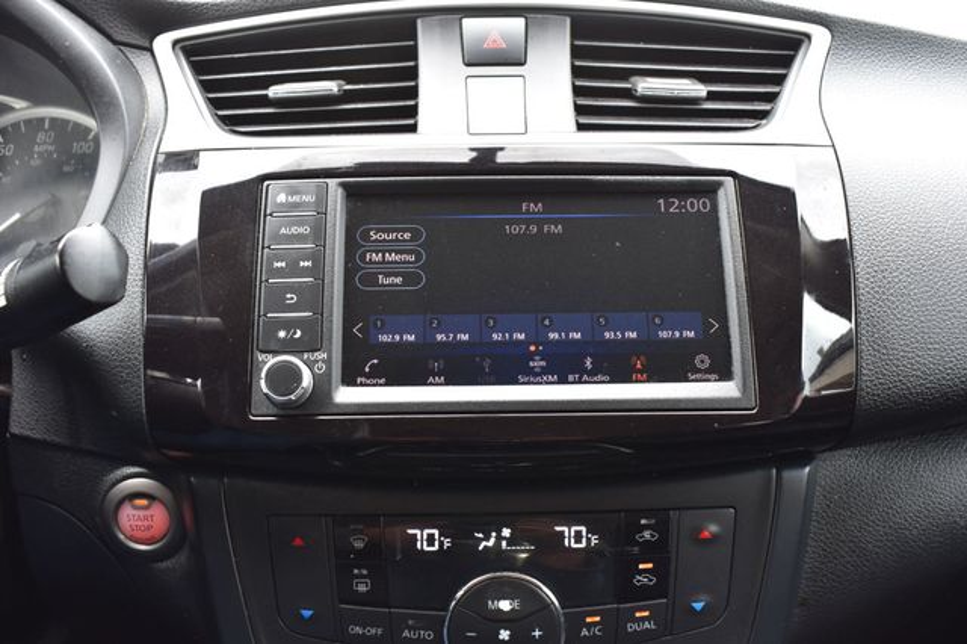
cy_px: 322
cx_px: 484
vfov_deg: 39.9
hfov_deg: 57.2
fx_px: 886
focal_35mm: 33
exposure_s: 1/25
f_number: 7.1
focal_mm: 22
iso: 400
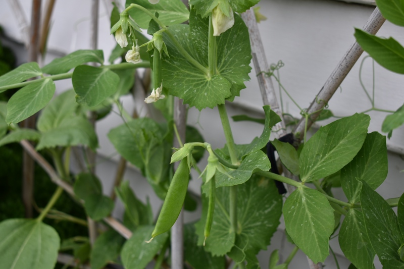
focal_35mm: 63
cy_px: 134
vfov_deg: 21.6
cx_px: 202
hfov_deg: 31.9
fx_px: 707
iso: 100
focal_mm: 42
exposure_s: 1/125
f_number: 5
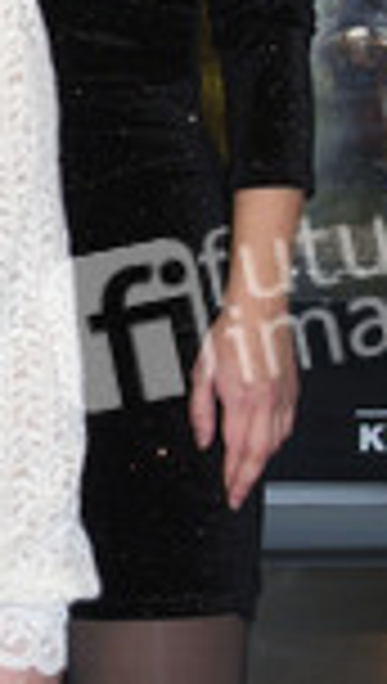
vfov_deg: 16.1
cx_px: -135
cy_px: 81
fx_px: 2397
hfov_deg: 9.1
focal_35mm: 132
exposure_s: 1/125
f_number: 6.3
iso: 1600
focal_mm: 48
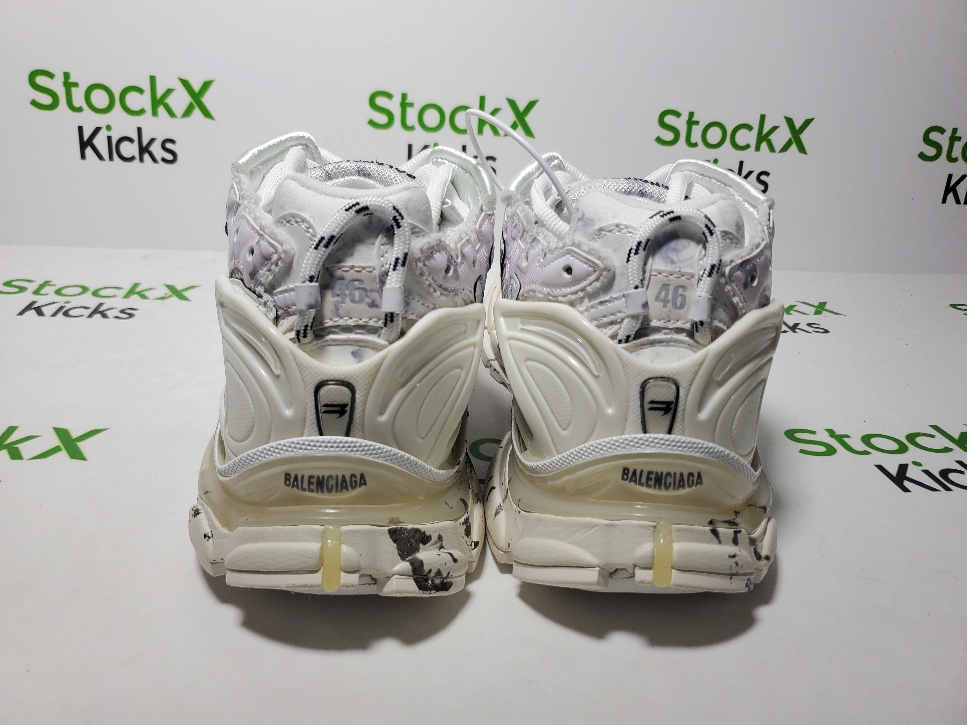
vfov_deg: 53.1
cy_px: 362
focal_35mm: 26
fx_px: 726
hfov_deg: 67.3
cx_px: 484
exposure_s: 1/529
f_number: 1.5
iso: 50
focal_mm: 4.3
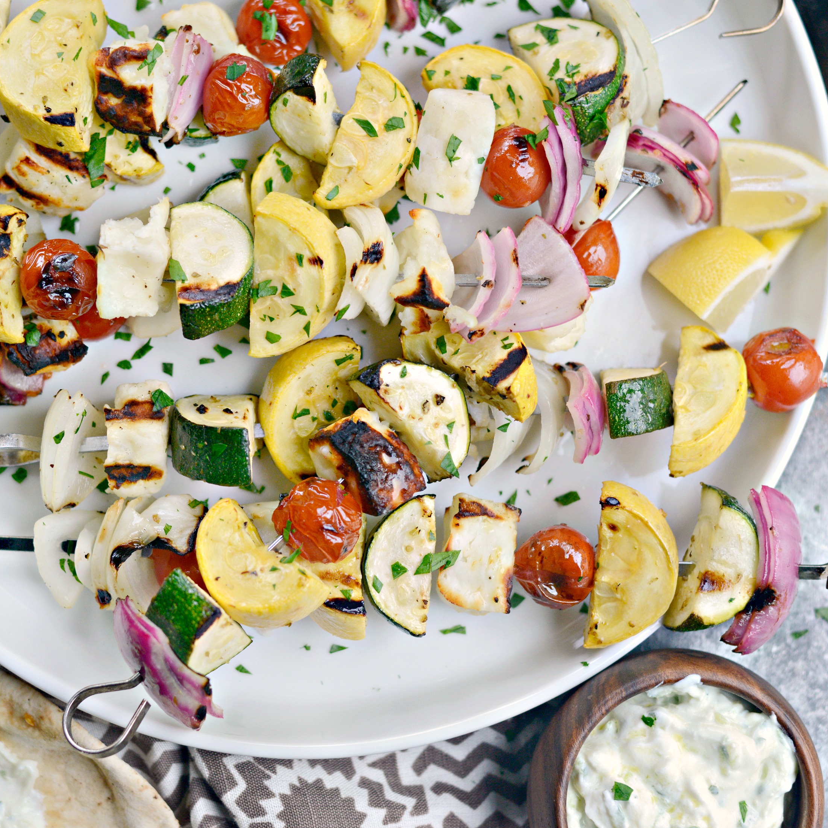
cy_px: 413
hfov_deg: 26.8
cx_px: 332
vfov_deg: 26.9
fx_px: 1732
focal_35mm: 64
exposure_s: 1/800
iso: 900
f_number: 3.2
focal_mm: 50
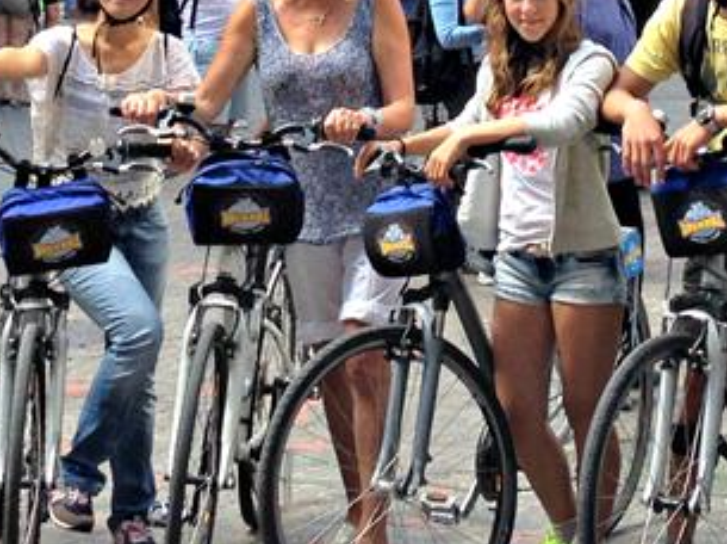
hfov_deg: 15.2
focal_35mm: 130
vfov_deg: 10.9
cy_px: -286
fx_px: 2727
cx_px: 327
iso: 50
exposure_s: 1/124
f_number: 2.4
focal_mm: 4.12
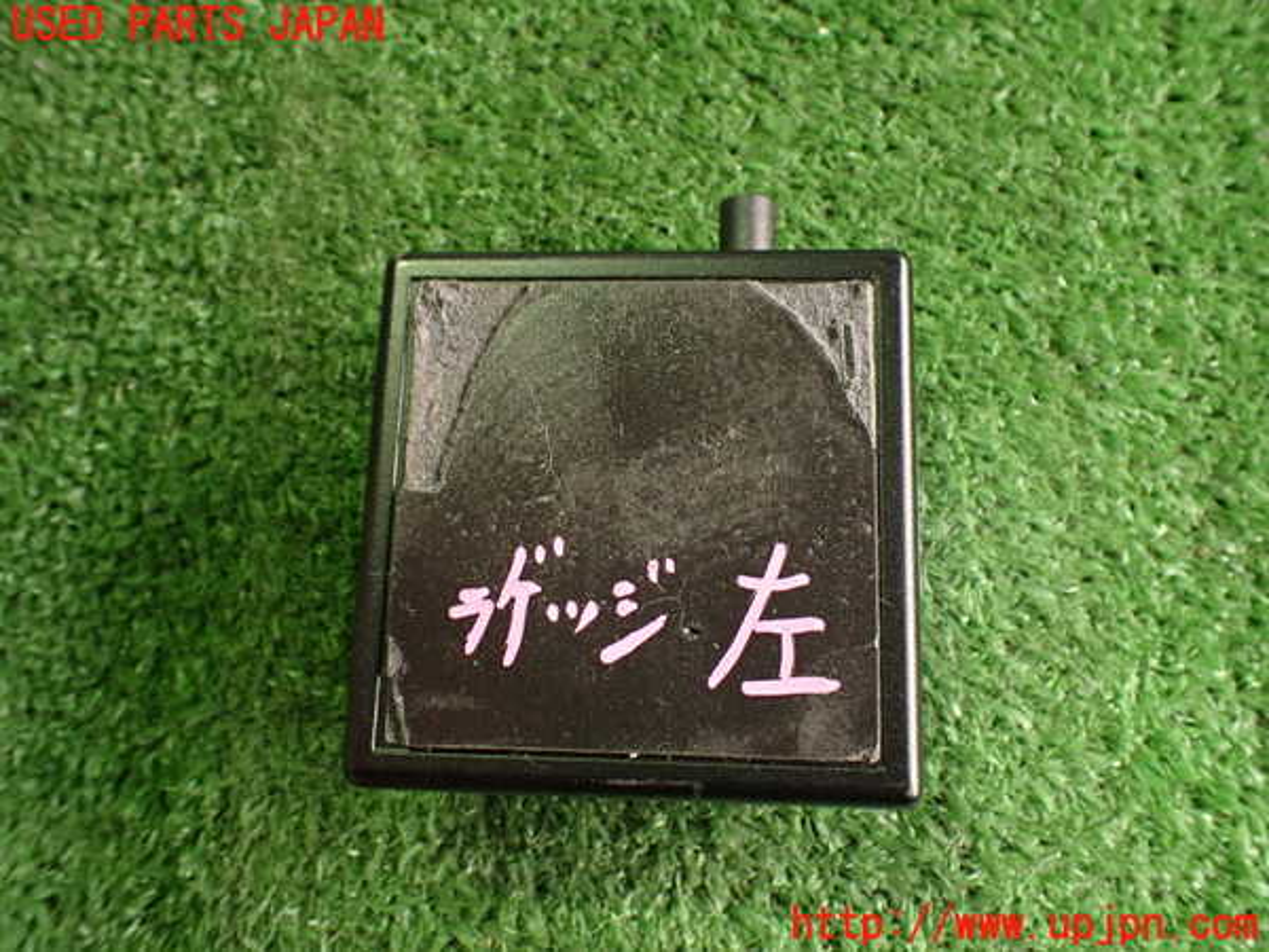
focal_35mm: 30
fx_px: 1100
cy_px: 476
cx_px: 634
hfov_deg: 60.0
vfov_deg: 46.8
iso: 800
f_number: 2.3
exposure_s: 1/80
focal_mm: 5.4
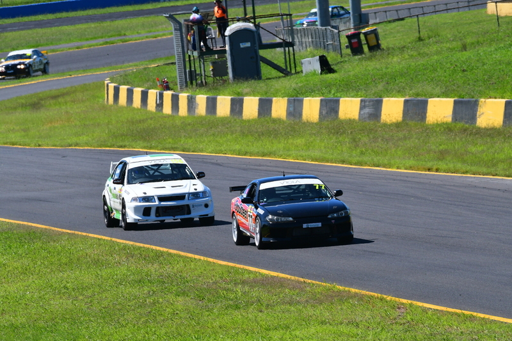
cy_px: 170
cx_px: 256
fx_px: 8531
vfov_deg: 2.3
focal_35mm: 600
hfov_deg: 3.4
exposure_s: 1/640
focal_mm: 400
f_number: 13
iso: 500
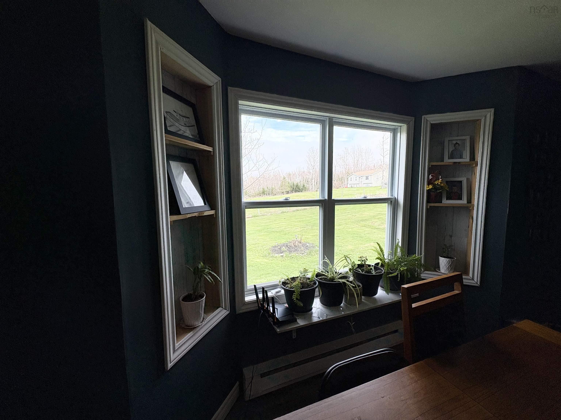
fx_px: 227
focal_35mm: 14
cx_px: 280
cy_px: 210
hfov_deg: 102.1
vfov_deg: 85.7
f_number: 2.2
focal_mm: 2.22
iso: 40
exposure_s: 1/403
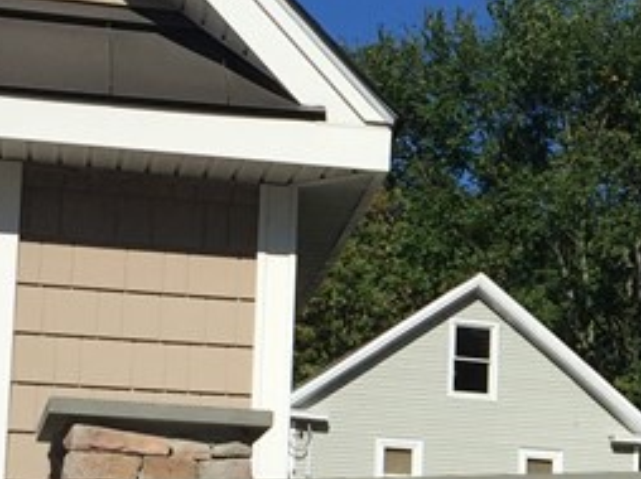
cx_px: 709
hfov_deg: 16.3
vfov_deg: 12.5
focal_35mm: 117
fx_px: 2164
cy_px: 429
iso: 32
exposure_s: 1/3300
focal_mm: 4.15
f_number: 2.2
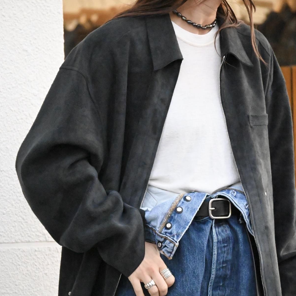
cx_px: 148
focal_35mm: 288
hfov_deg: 6.1
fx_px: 2786
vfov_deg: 6.1
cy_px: 169
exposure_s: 1/640
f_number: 5.3
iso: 20000
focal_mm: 150
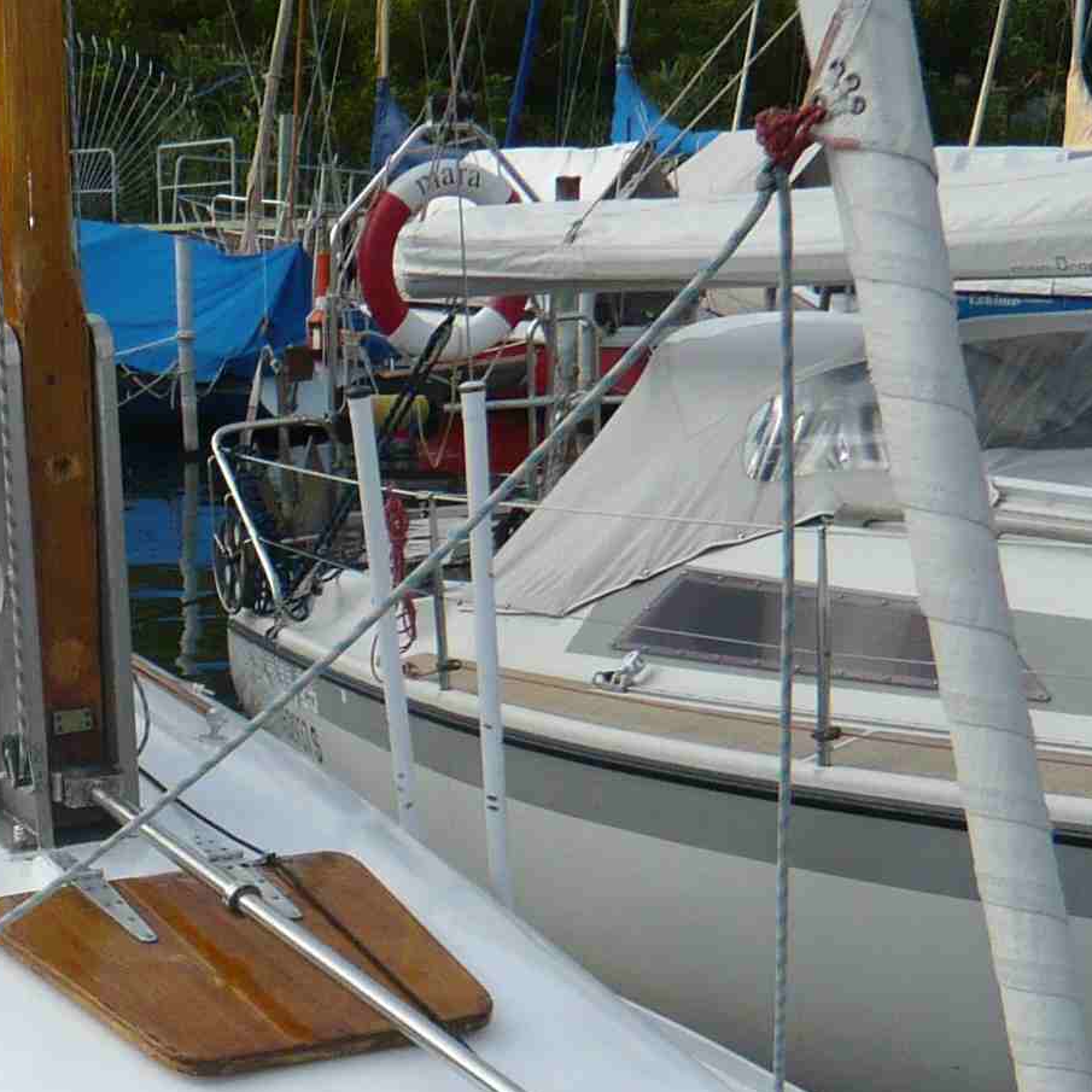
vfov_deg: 20.2
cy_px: 1003
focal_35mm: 84
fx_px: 2998
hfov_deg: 20.1
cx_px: 42
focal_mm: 4.6
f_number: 8
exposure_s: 1/250
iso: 100
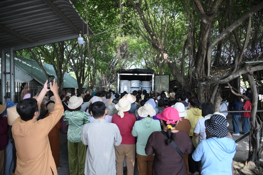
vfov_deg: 53.0
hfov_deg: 73.8
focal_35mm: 24
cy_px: 88
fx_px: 175
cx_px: 132
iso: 2000
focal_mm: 24
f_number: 4
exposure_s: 1/1600
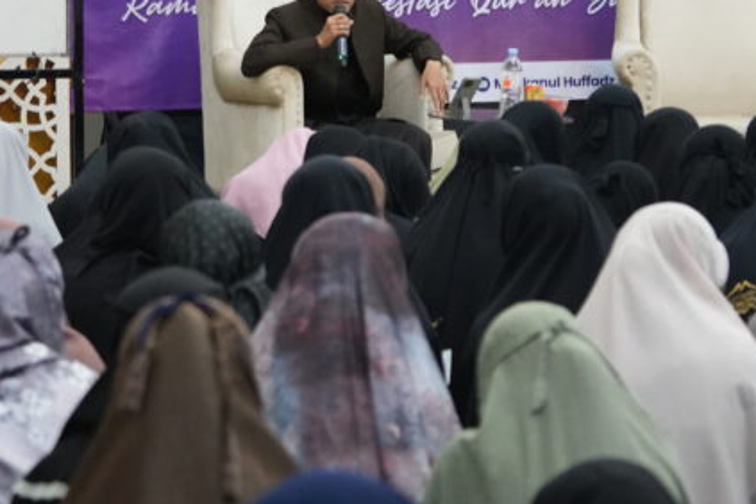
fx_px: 3759
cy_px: 58
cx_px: 525
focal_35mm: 179
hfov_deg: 11.5
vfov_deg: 7.7
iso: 4000
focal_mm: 74
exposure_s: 1/80
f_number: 4
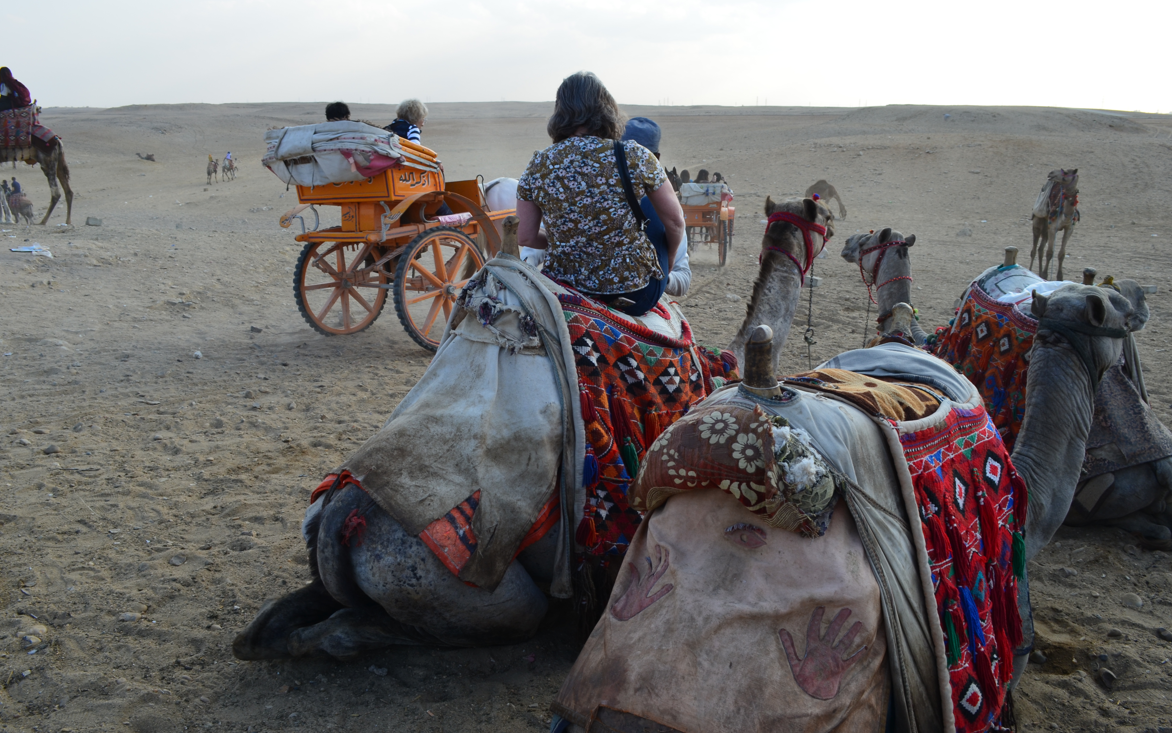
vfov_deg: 44.5
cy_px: 377
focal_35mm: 28
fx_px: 894
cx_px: 588
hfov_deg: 66.5
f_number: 11
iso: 200
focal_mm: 18
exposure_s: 1/100
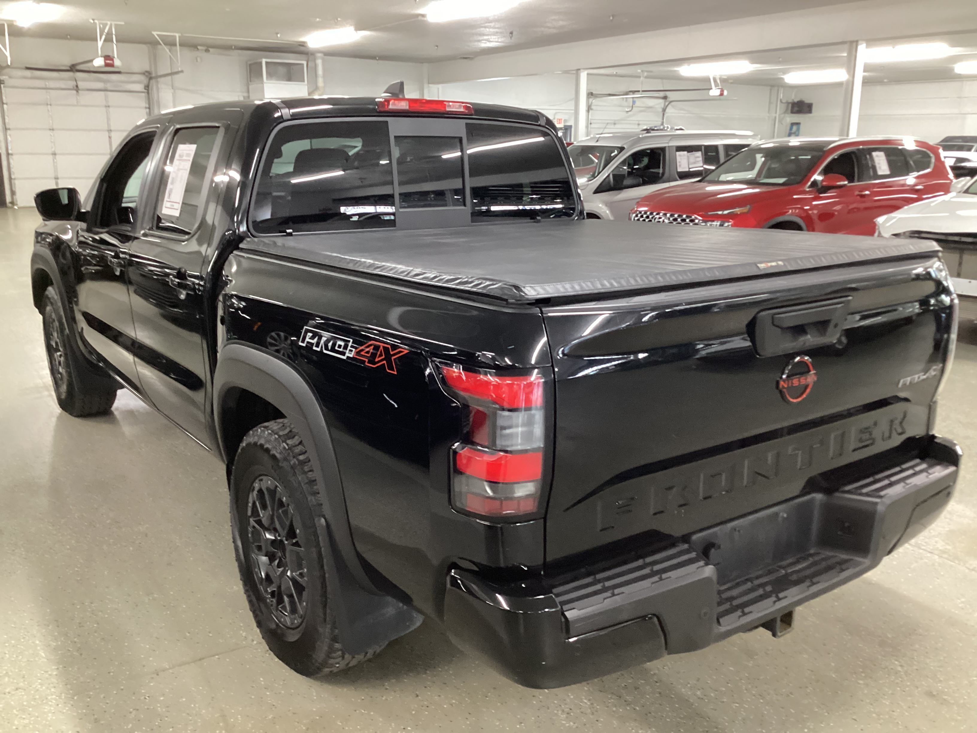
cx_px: 488
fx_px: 875
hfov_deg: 58.4
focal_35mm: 31
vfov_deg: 45.4
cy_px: 366
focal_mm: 3.3
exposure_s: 1/30
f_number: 2.4
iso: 400
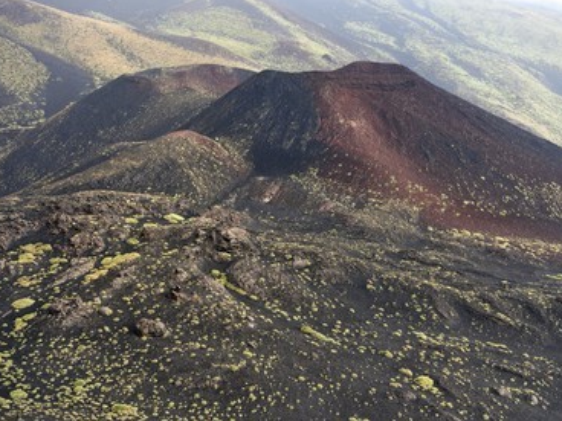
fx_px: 1104
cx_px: 292
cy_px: 210
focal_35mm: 68
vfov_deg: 21.6
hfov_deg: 28.6
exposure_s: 1/400
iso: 800
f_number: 6.3
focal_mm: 62
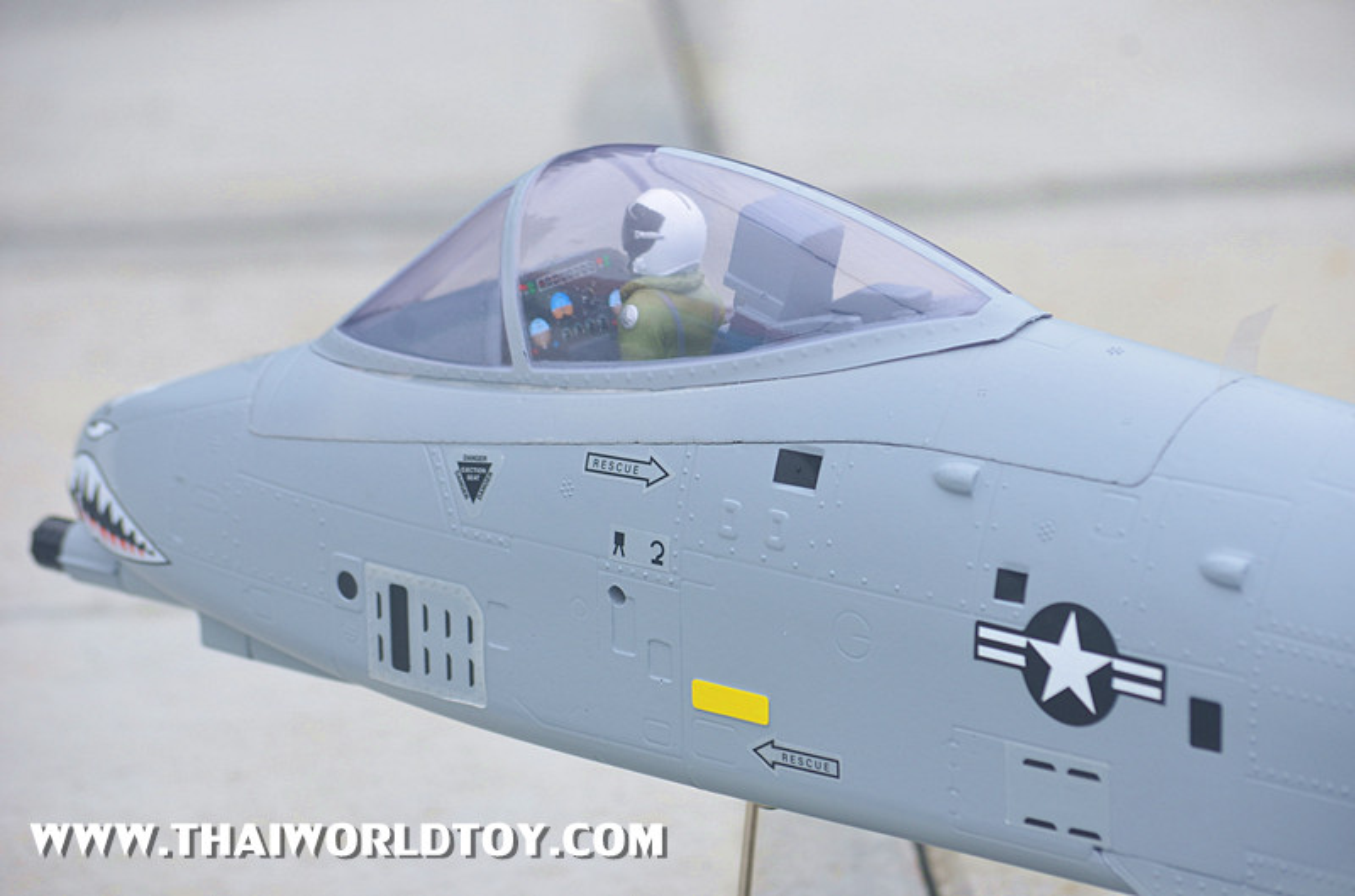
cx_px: 678
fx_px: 5631
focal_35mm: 150
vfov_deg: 9.1
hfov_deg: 13.7
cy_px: 448
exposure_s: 1/320
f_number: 8
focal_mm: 100
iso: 200
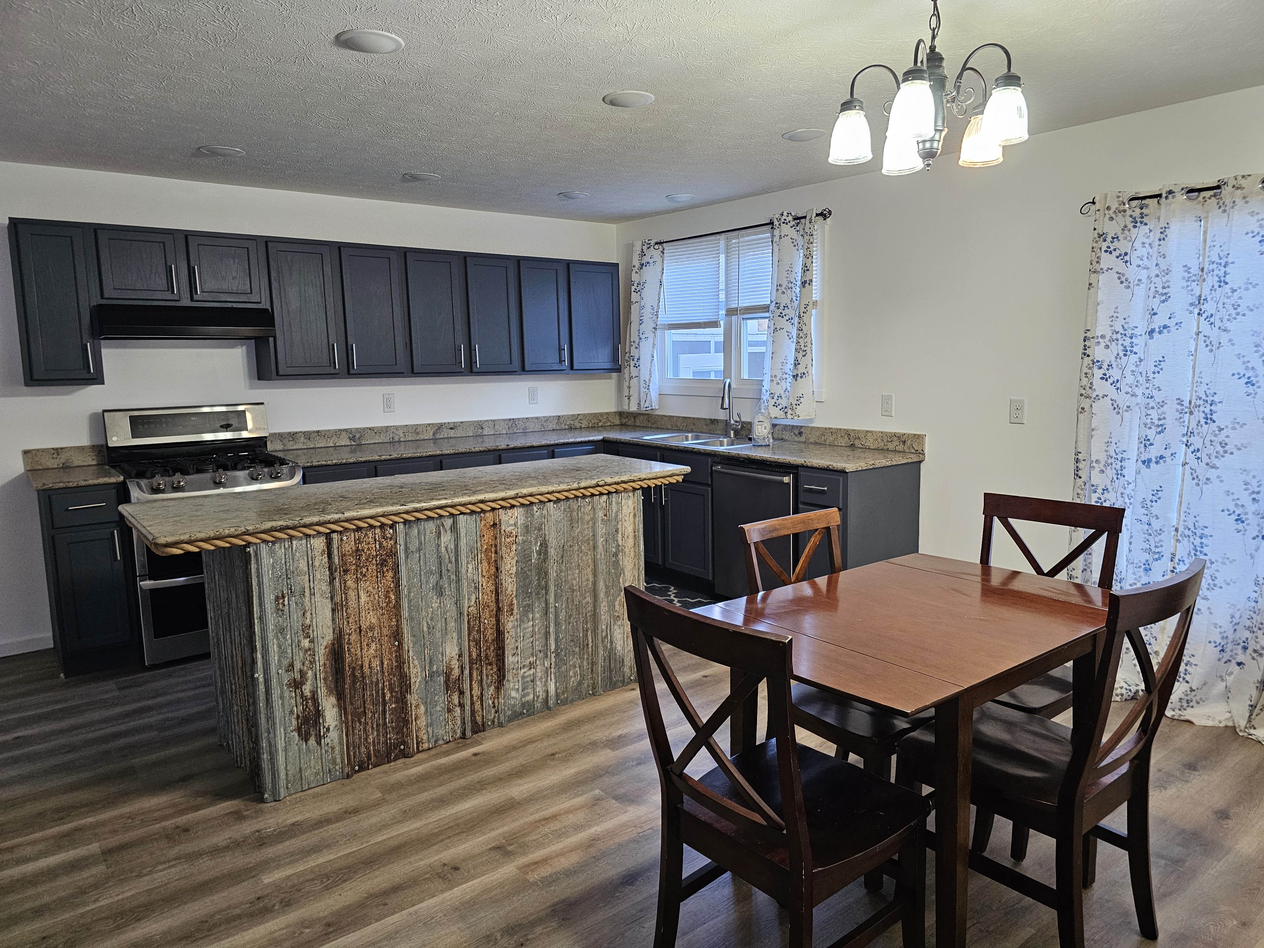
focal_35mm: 23
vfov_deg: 58.9
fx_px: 840
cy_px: 474
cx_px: 632
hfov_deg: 73.9
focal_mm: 6.3
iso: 400
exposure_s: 1/120
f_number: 1.7
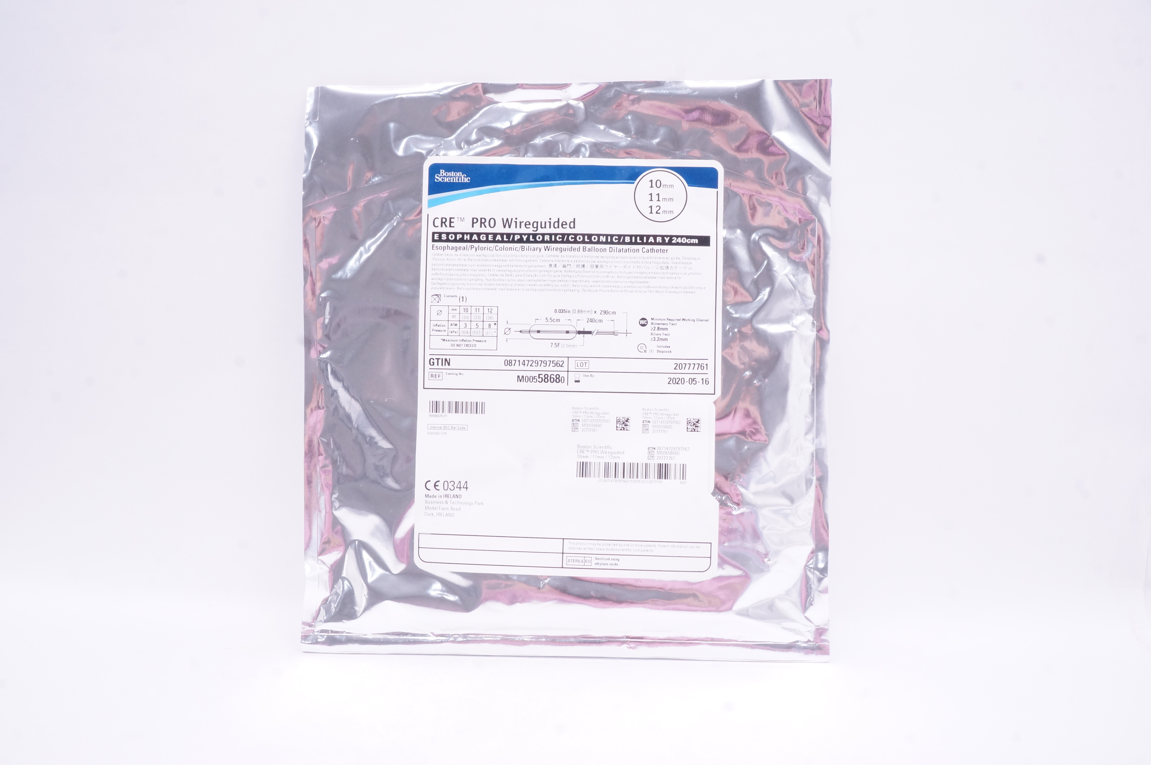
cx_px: 576
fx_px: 862
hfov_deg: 67.4
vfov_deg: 47.8
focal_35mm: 27
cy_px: 382
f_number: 16
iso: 1600
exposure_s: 1/25
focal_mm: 18
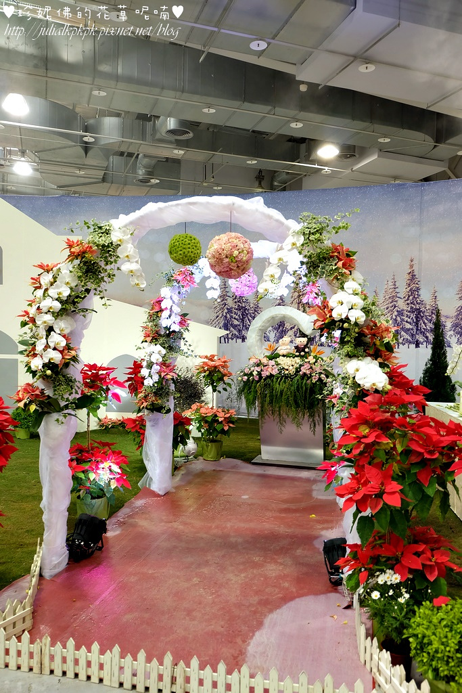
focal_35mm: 29
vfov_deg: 63.7
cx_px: 231
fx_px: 558
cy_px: 346
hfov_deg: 45.0
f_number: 3.8
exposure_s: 1/30
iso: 250
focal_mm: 19.2
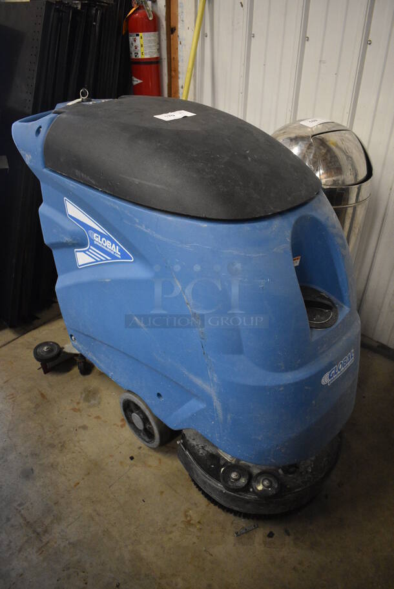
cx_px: 197
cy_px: 294
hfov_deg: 48.0
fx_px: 443
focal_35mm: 27
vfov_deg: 67.3
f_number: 3.5
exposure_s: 1/125
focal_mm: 18
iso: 2500
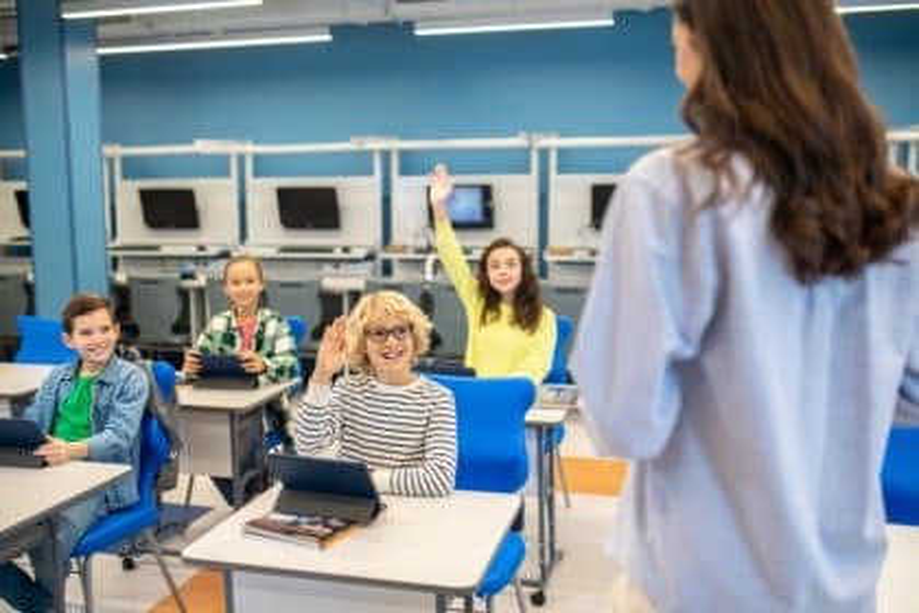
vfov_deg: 37.9
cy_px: 306
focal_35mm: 35
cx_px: 460
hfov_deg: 54.4
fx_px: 893
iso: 250
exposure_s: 1/200
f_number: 2.2
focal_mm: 35
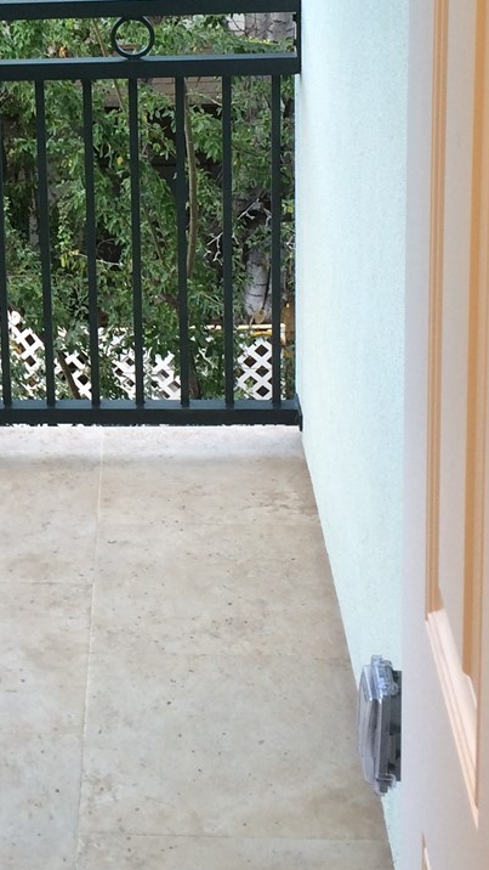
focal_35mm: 73
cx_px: -28
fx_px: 1682
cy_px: 129
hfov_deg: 16.1
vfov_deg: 28.1
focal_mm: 4.12
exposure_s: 1/60
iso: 40
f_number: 2.2
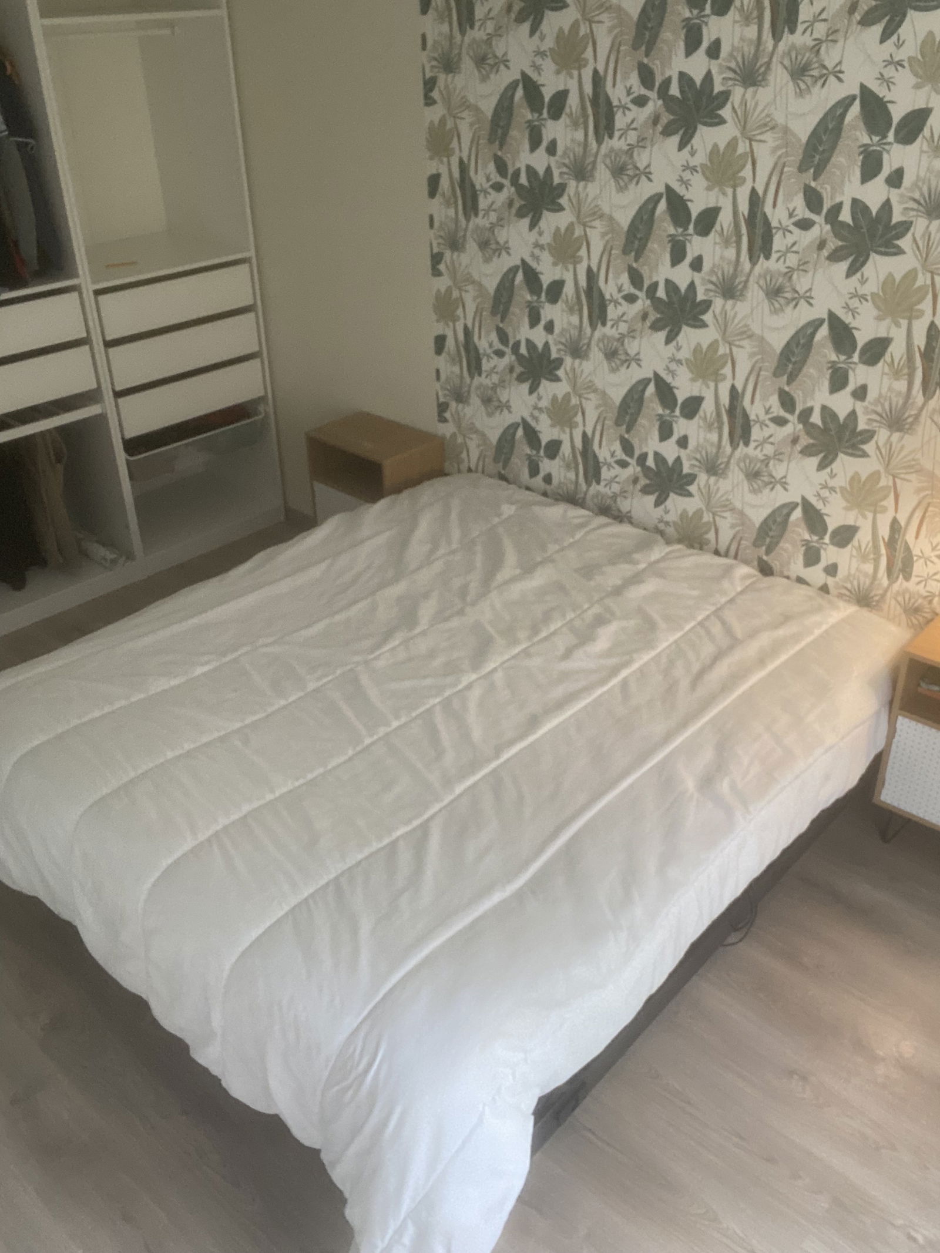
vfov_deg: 60.0
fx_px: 1086
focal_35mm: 30
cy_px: 626
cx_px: 470
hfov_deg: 46.8
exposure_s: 1/50
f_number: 2.2
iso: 250
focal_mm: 2.71
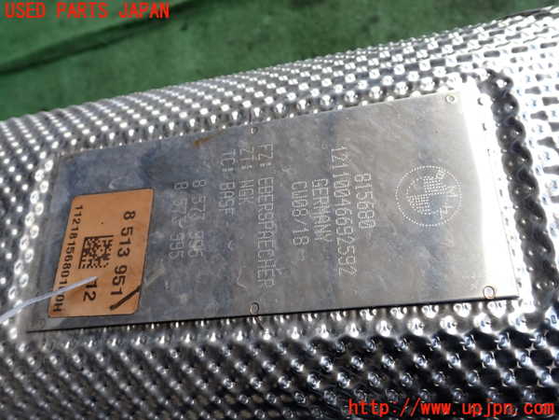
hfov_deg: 60.0
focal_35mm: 30
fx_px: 484
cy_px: 210
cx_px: 280
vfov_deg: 46.8
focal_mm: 5.4
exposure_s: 1/160
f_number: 3.2
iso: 100
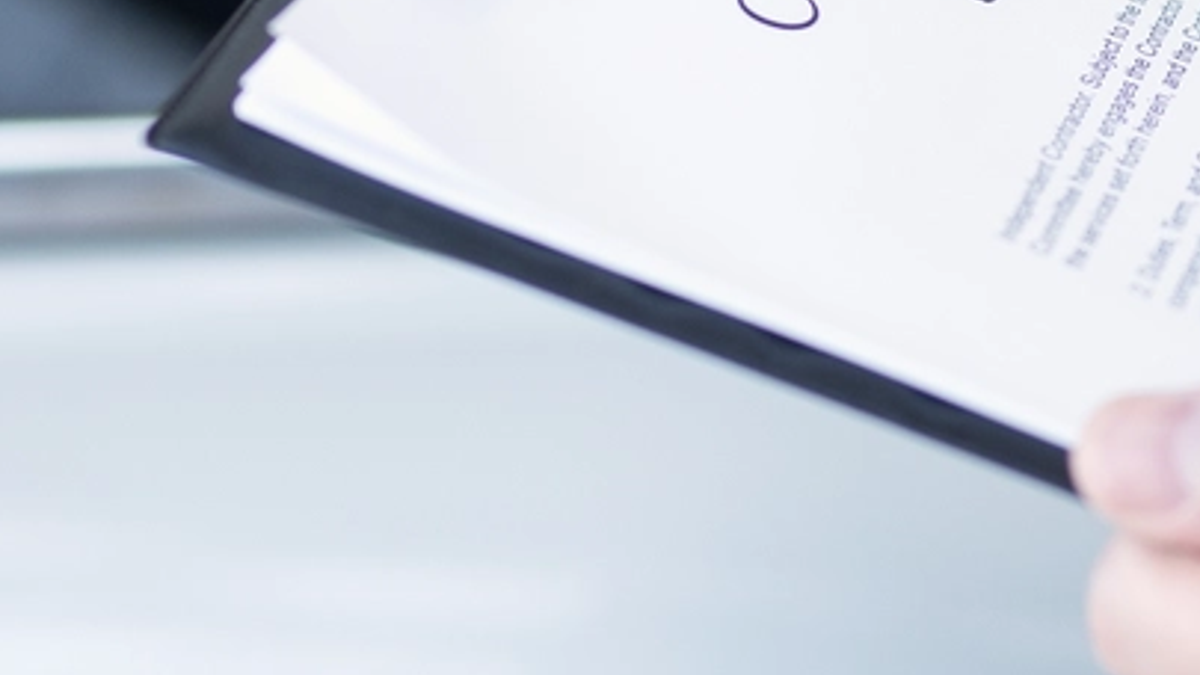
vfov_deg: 6.2
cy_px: -34
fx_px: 6174
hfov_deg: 11.1
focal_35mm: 194
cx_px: 839
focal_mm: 50
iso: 320
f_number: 1.8
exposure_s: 1/320
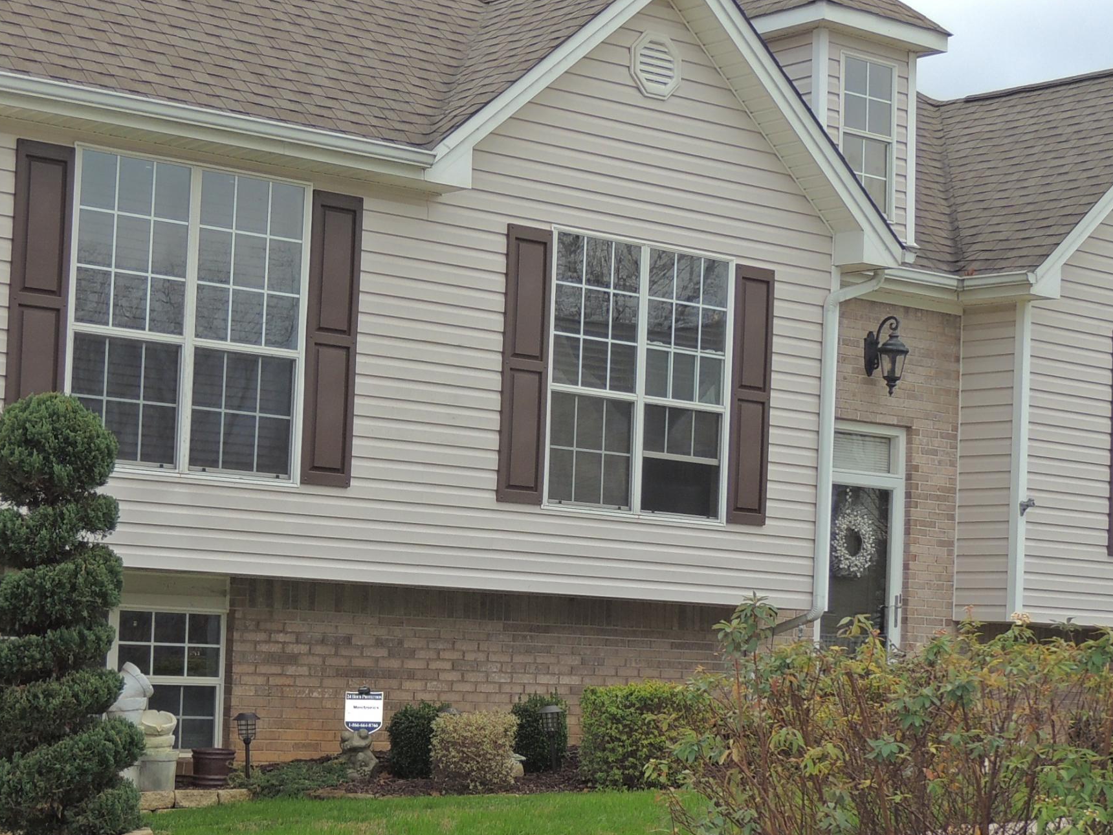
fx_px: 2637
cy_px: 537
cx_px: 423
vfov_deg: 18.0
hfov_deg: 23.8
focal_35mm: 82
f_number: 3.5
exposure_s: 1/60
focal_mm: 8.3
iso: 100
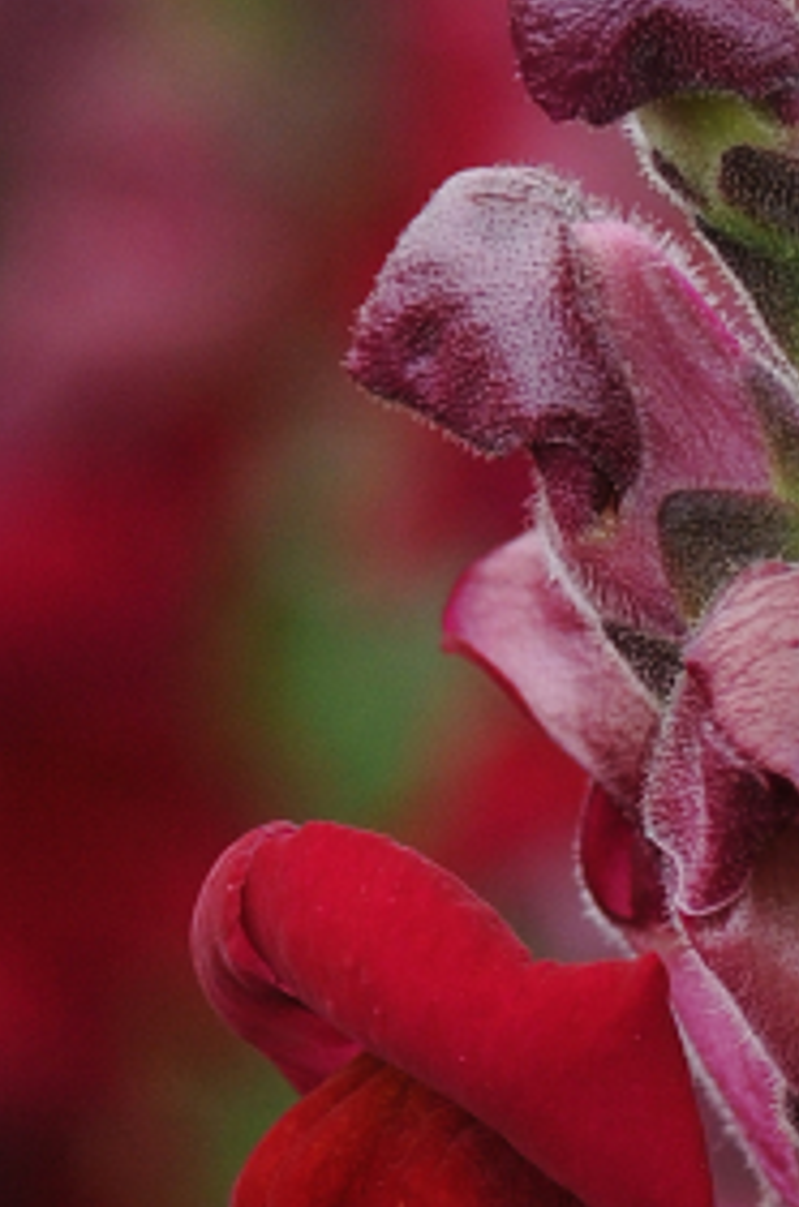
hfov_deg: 1.5
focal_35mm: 898
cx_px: 973
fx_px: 30037
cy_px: 2229
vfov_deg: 2.3
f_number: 8
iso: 200
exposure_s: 1/60
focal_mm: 105
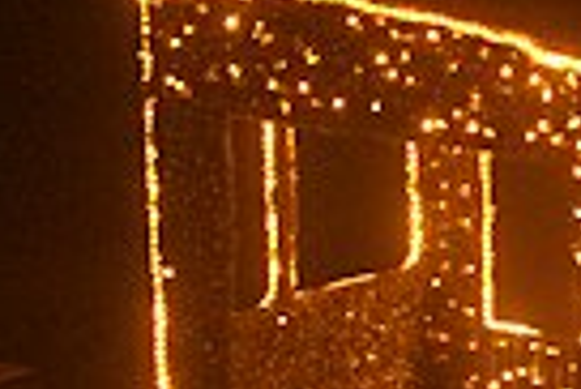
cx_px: 1218
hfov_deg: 6.4
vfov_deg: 4.4
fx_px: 4991
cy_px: 551
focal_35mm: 309
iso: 400
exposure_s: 1/20
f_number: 5
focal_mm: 35
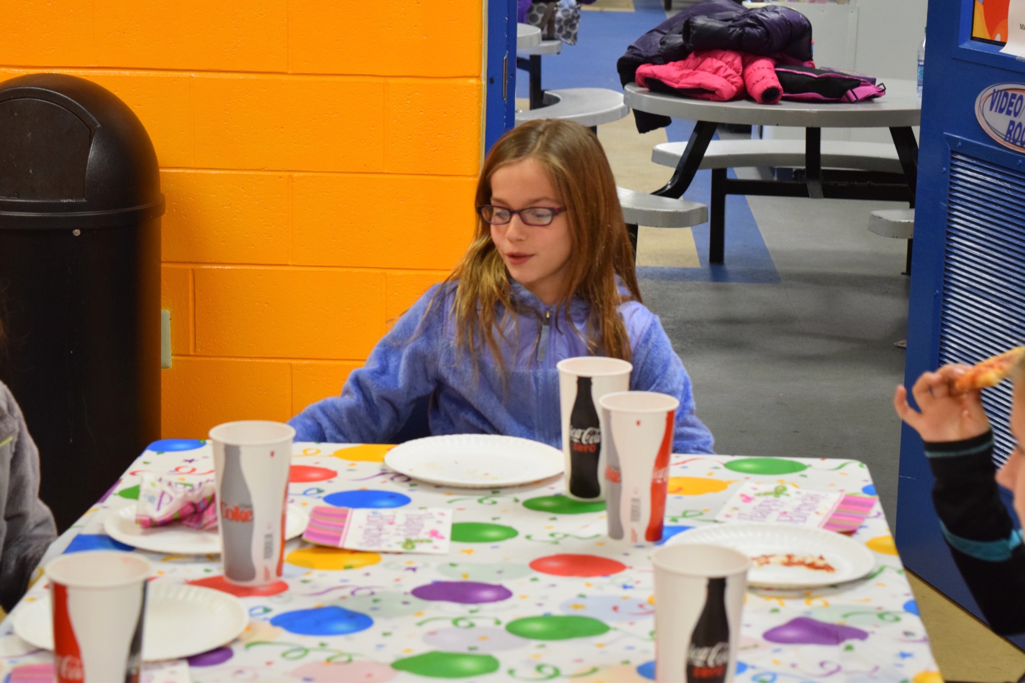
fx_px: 2349
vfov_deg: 16.6
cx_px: 512
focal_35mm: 82
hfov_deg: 24.6
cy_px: 342
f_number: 5.6
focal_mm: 55
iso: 1600
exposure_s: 1/60
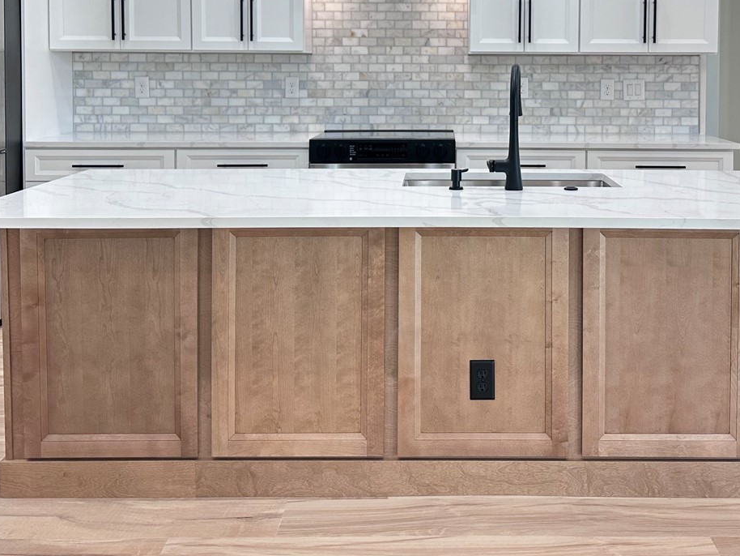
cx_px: 444
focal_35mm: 42
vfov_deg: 33.1
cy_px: 89
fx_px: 898
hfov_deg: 44.5
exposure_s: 1/60
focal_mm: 6.86
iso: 125
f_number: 1.78
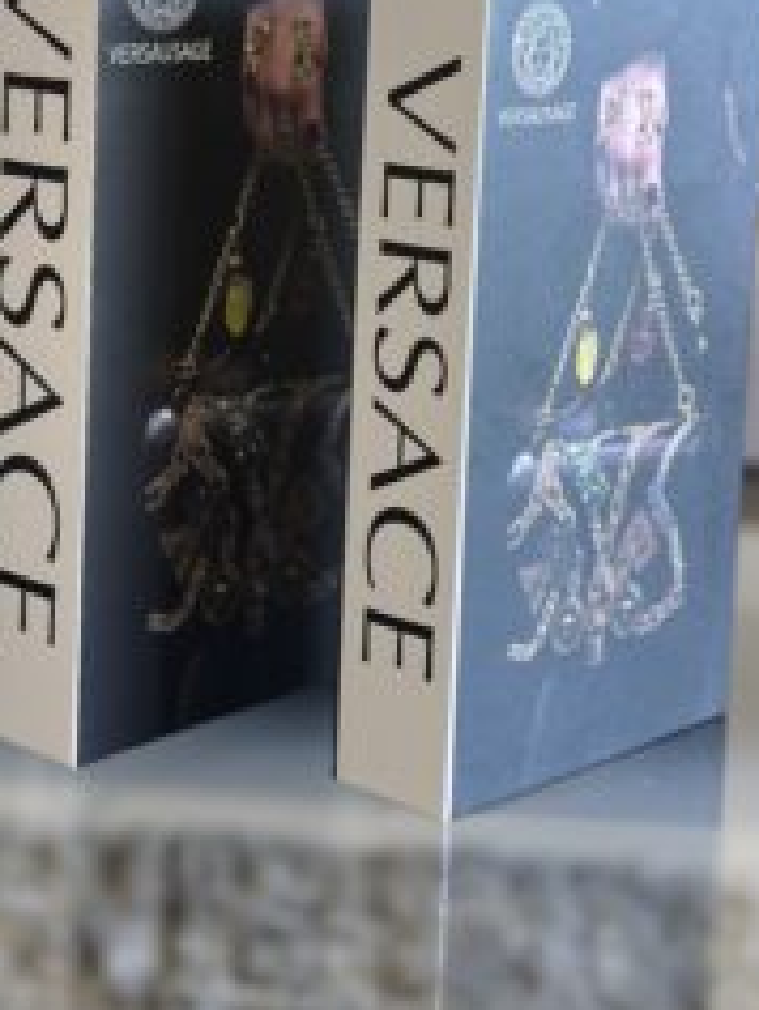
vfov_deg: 23.7
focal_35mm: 81
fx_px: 2366
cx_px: 158
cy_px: 183
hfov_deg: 18.1
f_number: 1.78
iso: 80
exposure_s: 1/50
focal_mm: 6.86
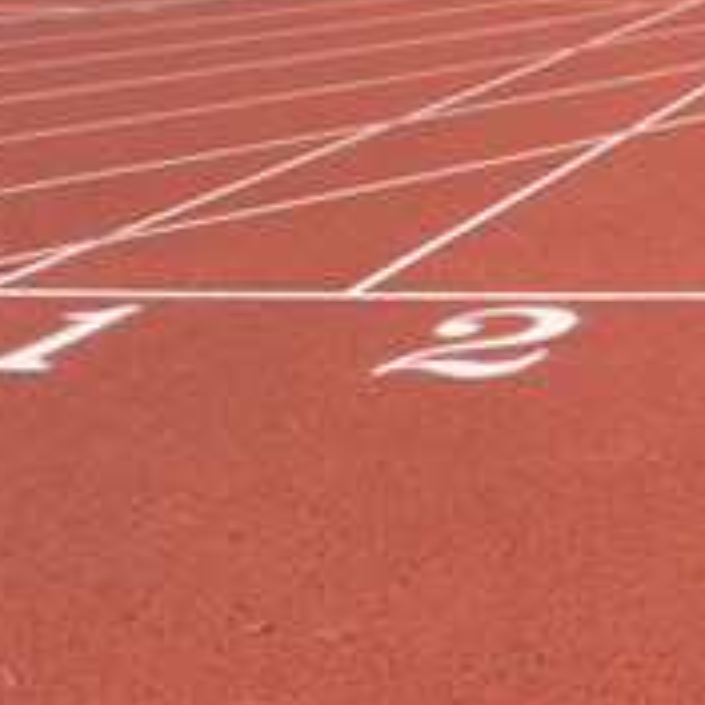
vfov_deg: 22.0
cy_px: -94
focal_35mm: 74
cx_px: 1126
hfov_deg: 19.6
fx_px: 1705
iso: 1250
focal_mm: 24
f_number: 5.6
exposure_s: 1/4000
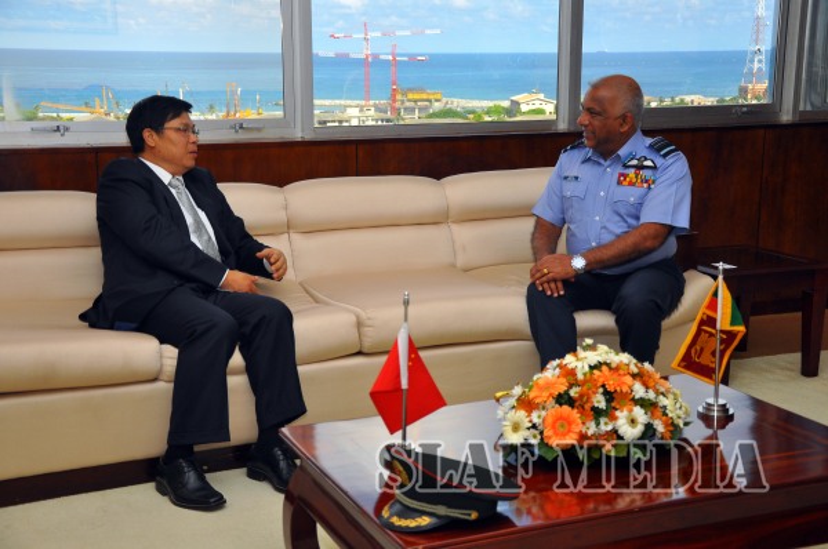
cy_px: 274
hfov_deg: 38.9
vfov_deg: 26.4
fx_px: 1171
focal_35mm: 51
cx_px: 414
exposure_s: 1/125
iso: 400
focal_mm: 34
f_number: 4.2
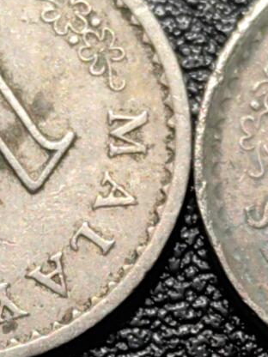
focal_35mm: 212
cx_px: 195
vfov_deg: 9.2
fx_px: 2188
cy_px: 406
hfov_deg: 7.0
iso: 125
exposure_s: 1/157
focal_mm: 5.75
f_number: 2
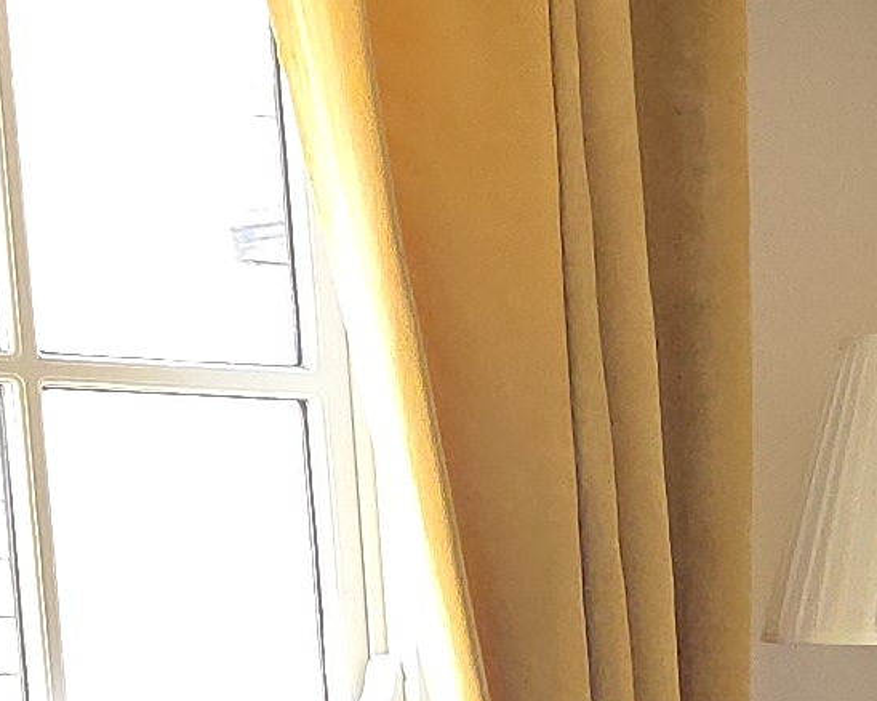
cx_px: 2516
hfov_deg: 9.5
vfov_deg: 9.1
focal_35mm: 164
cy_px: 1197
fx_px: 4255
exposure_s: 1/100
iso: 250
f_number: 1.7
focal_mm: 6.3
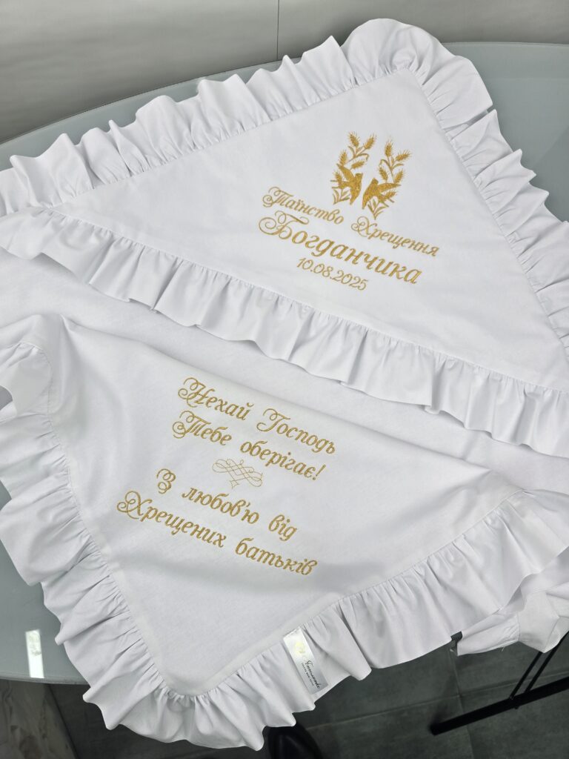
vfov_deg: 73.9
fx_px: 504
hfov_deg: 58.9
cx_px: 284
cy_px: 380
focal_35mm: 23
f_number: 1.7
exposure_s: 1/100
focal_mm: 6.3
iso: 32
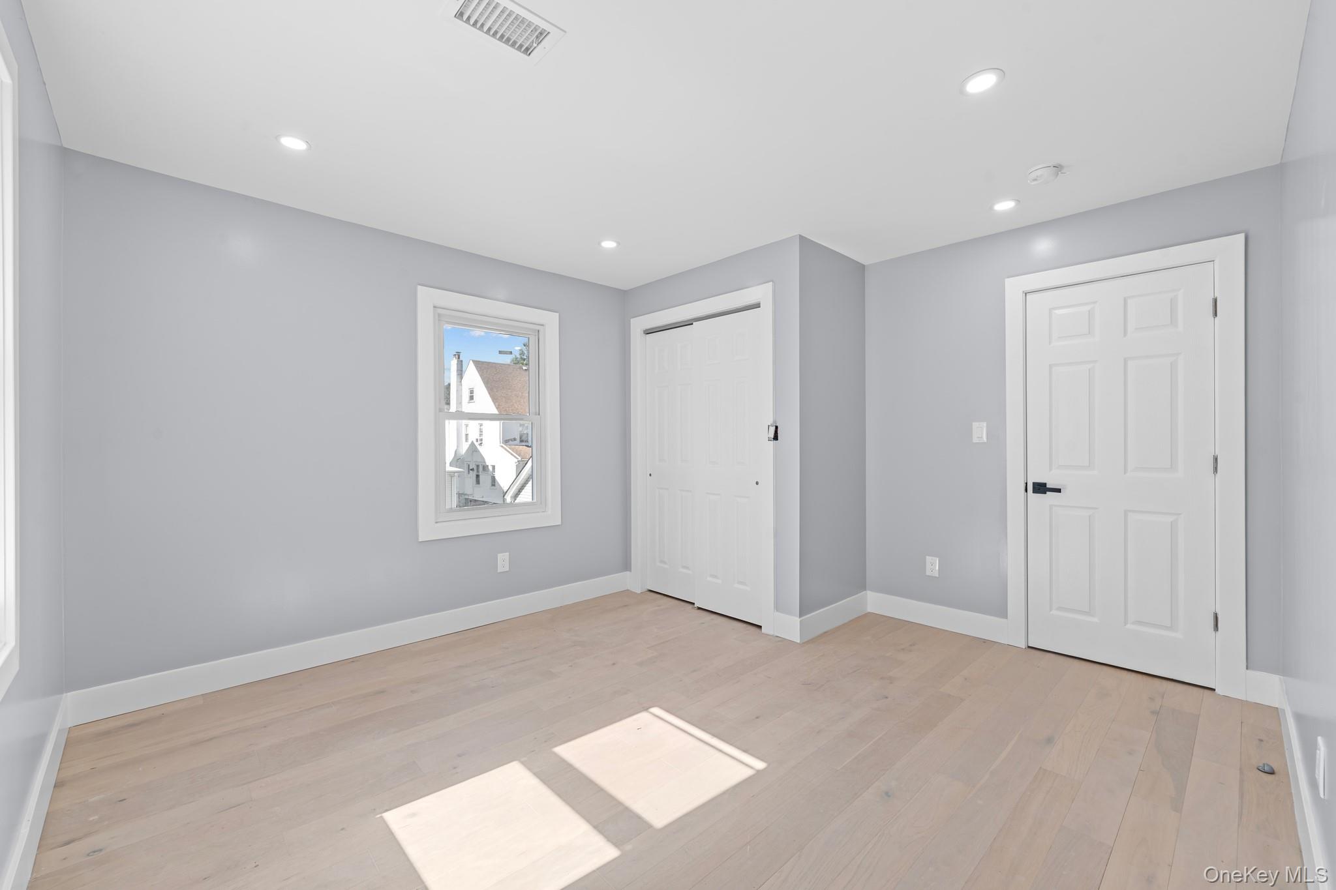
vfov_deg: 81.2
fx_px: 519
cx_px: 668
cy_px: 445
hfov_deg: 104.3
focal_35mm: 14
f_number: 10
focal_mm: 14
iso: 250
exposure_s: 1/5
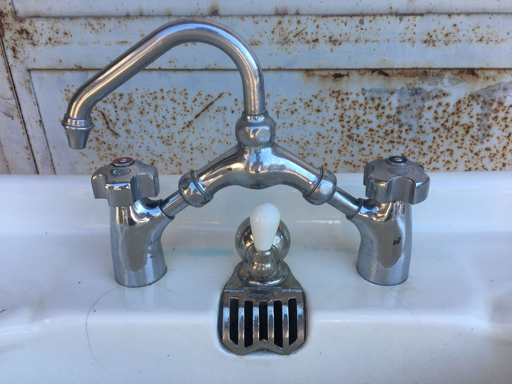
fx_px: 429
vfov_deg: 48.2
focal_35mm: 29
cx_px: 256
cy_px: 192
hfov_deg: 61.7
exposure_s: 1/217
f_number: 2.2
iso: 25
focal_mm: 4.15
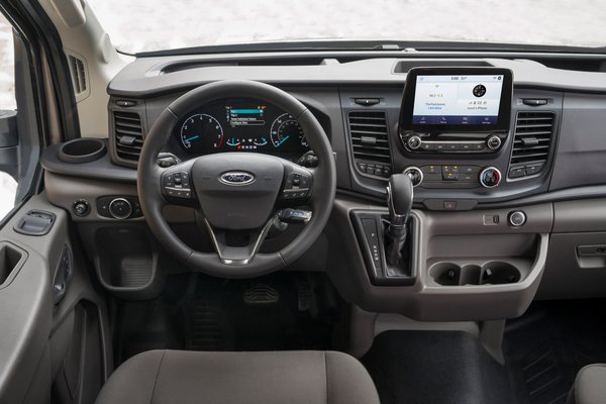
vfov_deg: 30.5
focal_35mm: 44
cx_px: 303
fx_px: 741
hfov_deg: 44.5
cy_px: 202
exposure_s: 1/40
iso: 400
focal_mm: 44
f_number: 7.1
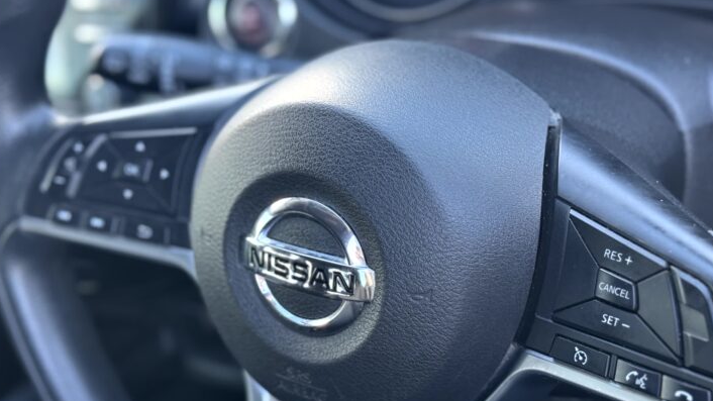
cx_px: 354
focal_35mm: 59
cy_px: 264
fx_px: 1115
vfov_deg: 20.3
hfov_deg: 35.5
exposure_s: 1/60
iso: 160
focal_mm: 6.76
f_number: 1.78
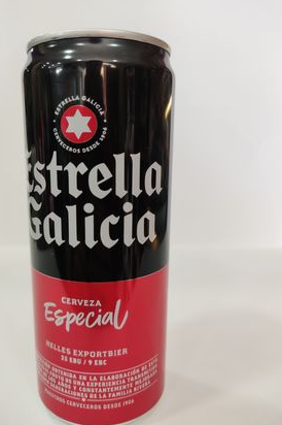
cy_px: 215
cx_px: 127
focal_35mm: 28
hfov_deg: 46.3
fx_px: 330
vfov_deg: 65.5
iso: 217
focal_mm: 4.74
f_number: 1.79
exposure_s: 1/50
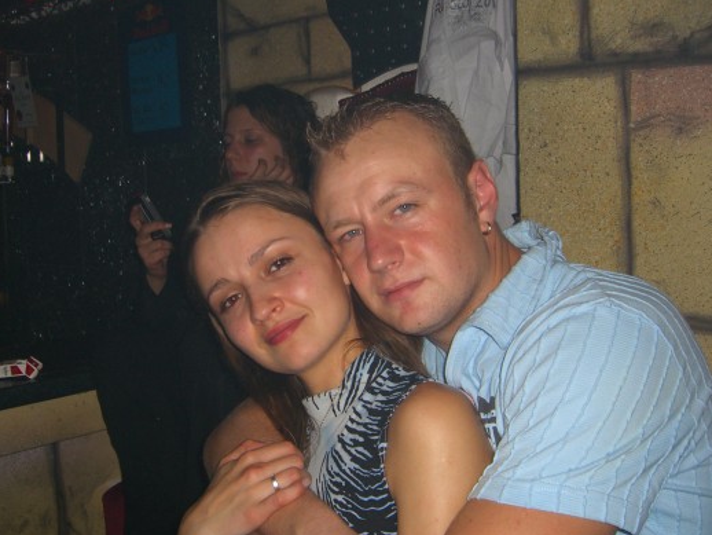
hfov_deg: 42.8
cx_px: 301
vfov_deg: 32.9
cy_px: 276
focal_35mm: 44
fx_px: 905
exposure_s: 1/60
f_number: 2.8
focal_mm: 7.9
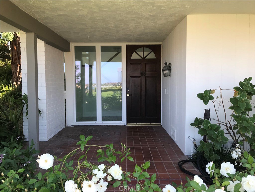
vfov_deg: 49.7
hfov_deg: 63.4
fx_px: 206
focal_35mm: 28
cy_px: 96
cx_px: 128
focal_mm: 3.99
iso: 20
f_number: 1.8
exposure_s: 1/221
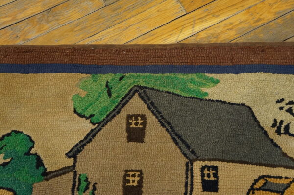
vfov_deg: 24.3
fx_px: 453
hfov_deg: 36.0
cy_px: 98
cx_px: 147
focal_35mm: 56
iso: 3200
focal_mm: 37
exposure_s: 1/125
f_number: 4.5
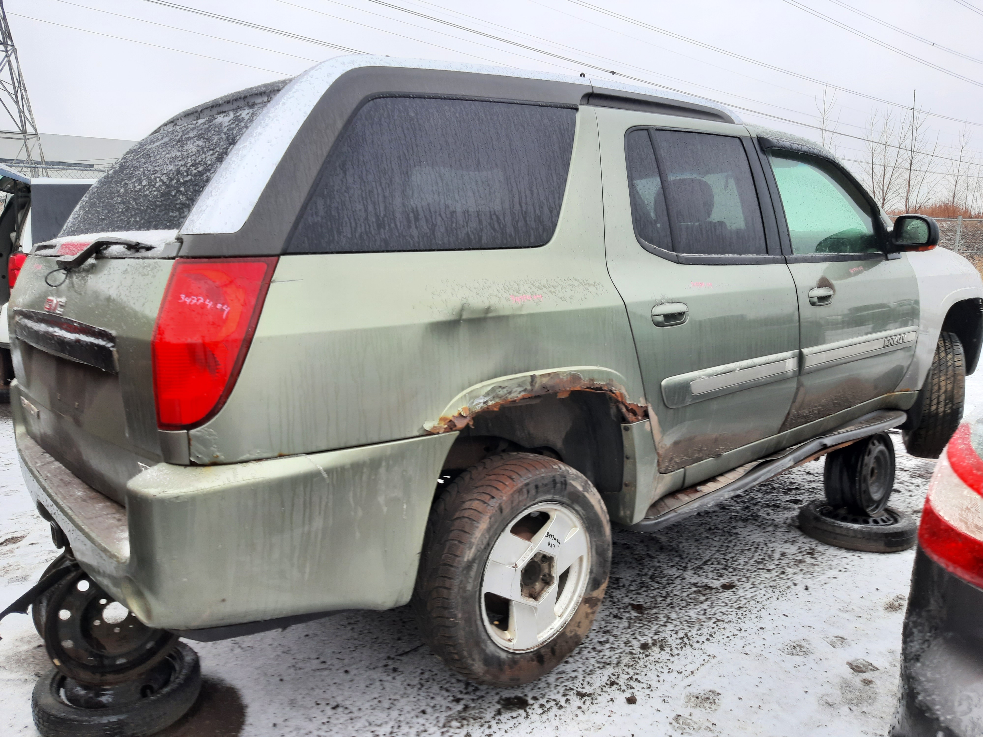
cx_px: 492
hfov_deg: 67.3
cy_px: 368
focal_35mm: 26
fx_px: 738
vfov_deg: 53.1
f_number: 1.7
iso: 40
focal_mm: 3.92
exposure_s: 1/60
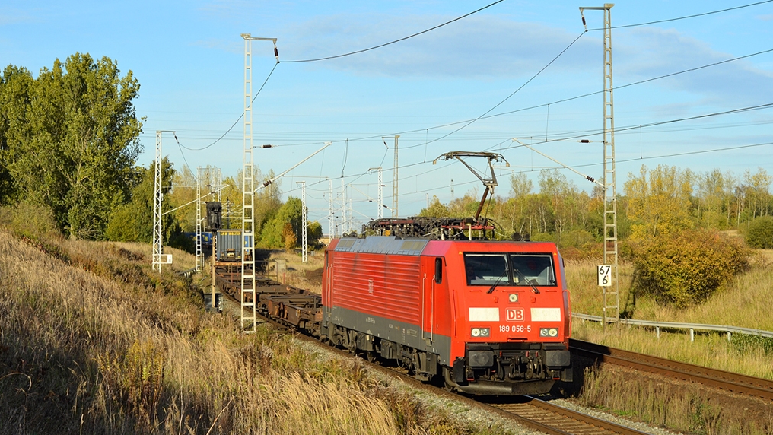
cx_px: 384
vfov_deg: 15.3
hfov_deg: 26.8
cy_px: 224
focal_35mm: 79
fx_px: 1620
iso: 220
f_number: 7.1
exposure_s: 1/640
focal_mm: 50
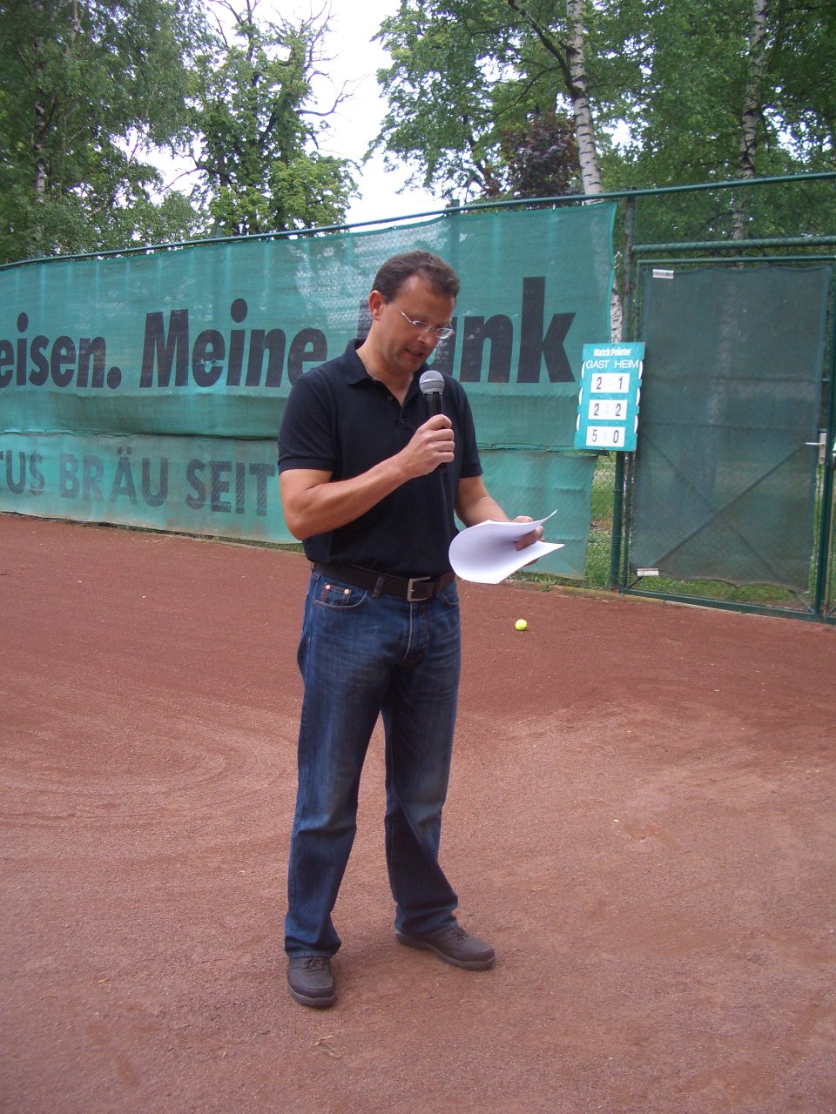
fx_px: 1127
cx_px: 418
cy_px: 557
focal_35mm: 35
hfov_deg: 40.7
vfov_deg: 52.6
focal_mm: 5.8
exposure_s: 1/100
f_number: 2.6
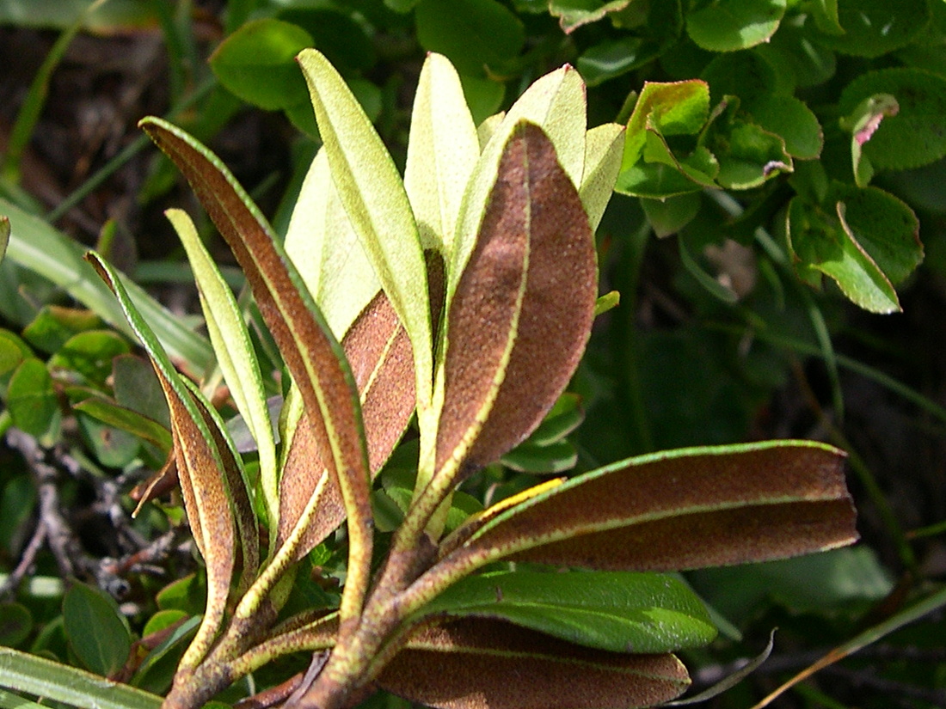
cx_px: 473
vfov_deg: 37.7
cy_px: 354
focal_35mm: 38
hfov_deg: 49.0
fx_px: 1038
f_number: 7.6
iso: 100
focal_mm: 8
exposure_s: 1/90
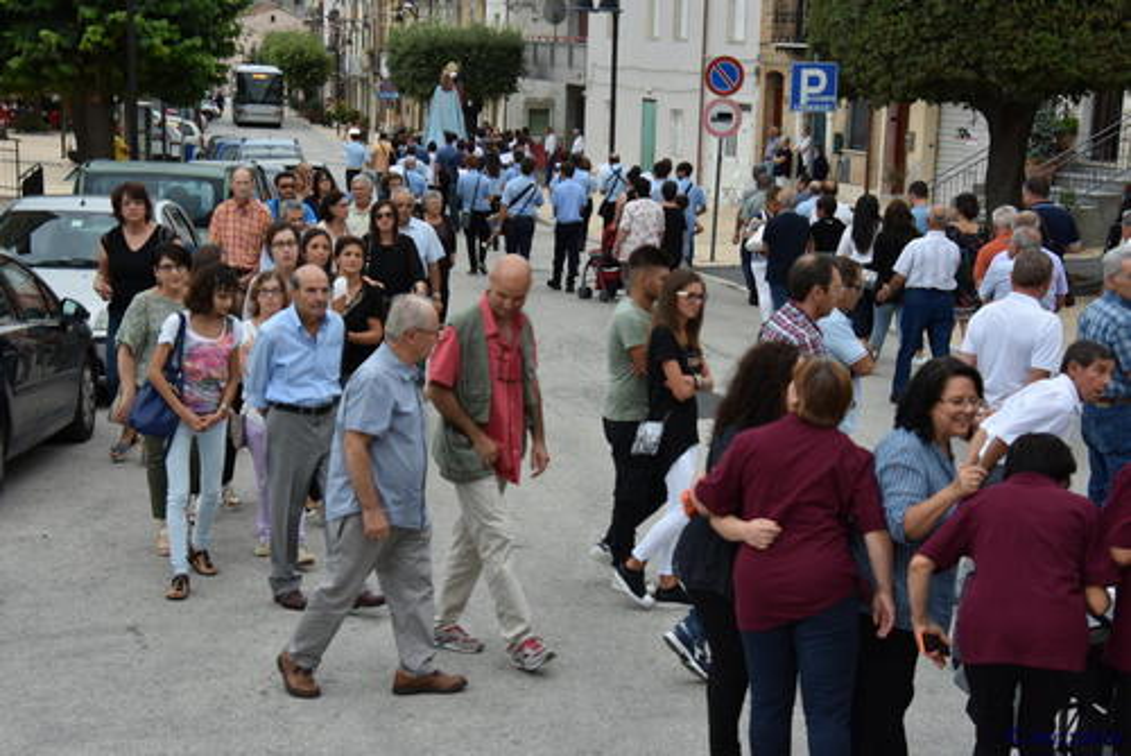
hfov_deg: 29.2
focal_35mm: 69
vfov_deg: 19.8
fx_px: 2169
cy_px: 378
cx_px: 566
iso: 320
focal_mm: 46
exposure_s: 1/250
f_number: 4.2
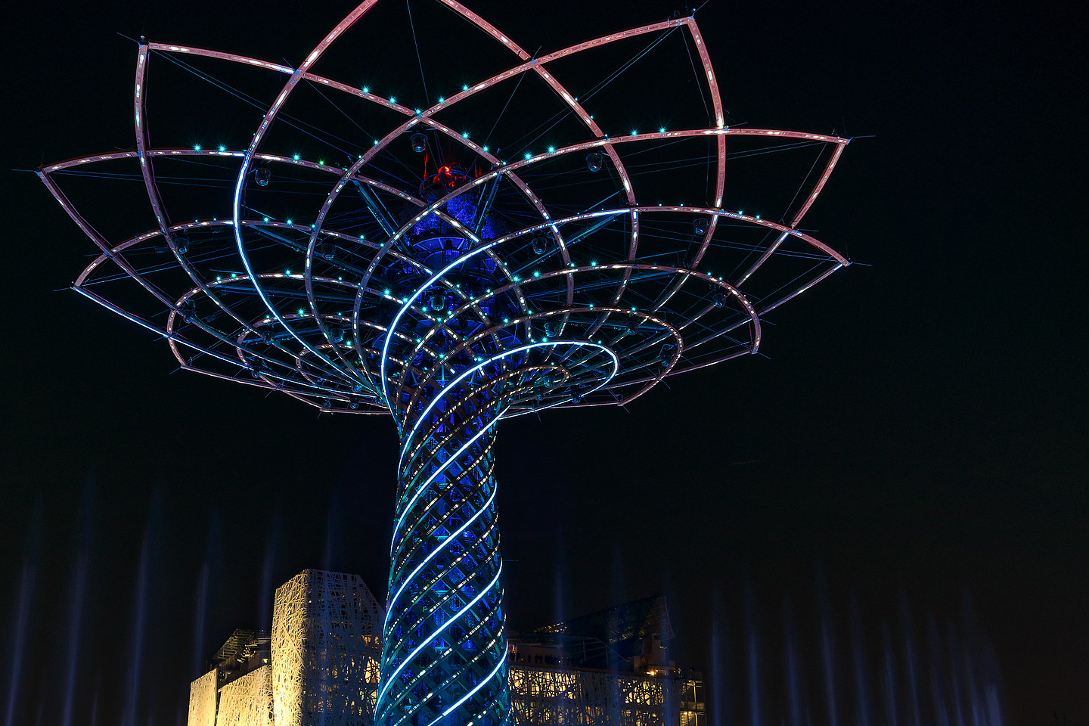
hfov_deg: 54.1
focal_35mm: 35
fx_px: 1059
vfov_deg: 37.1
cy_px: 529
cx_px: 444
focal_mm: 14
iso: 100
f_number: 11
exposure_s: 1.3
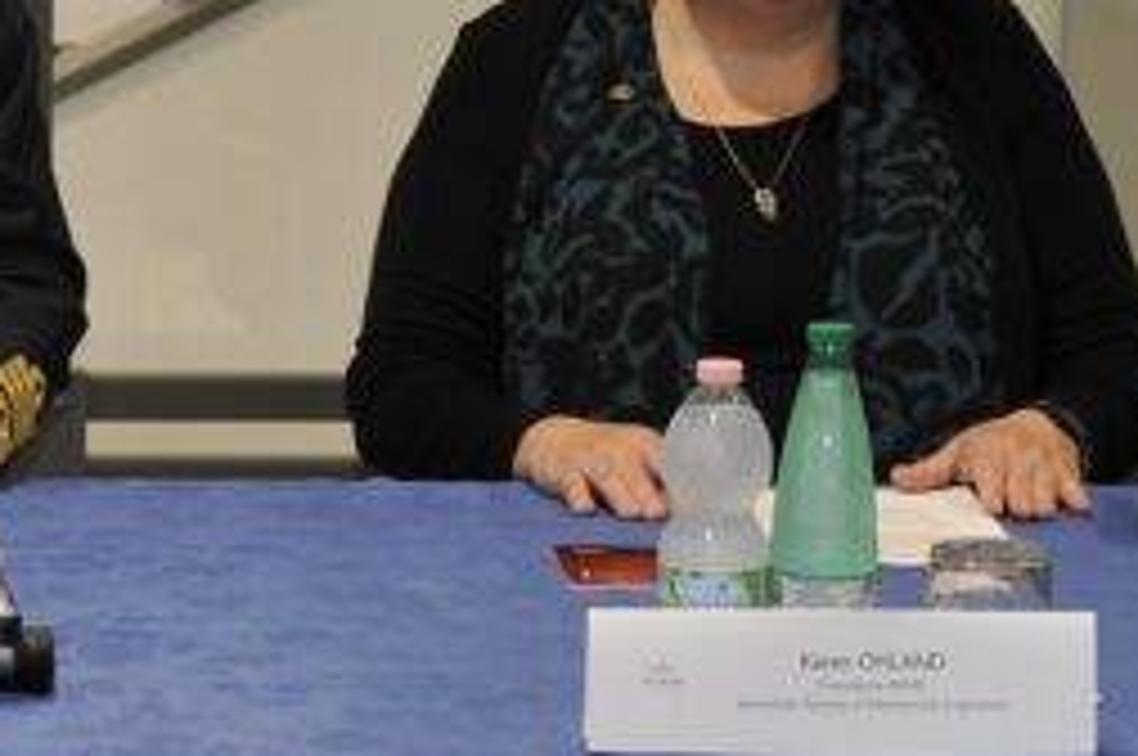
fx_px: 7166
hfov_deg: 9.1
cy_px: 416
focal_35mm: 227
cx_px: 162
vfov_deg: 6.0
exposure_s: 1/60
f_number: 4.5
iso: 400
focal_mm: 56
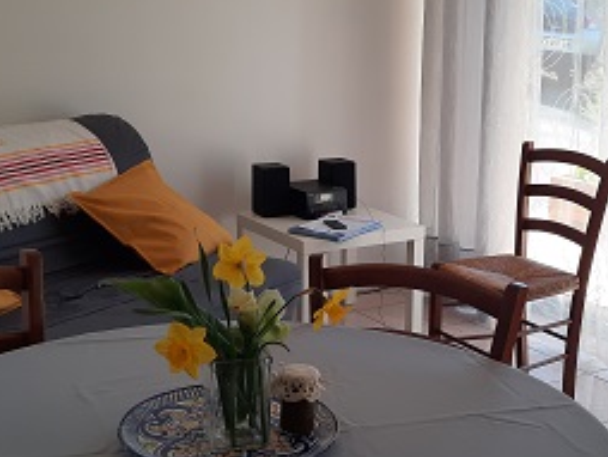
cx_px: 357
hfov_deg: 32.6
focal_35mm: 59
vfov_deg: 24.8
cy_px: 208
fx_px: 1037
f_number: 2
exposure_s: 1/100
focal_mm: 4.6
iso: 40
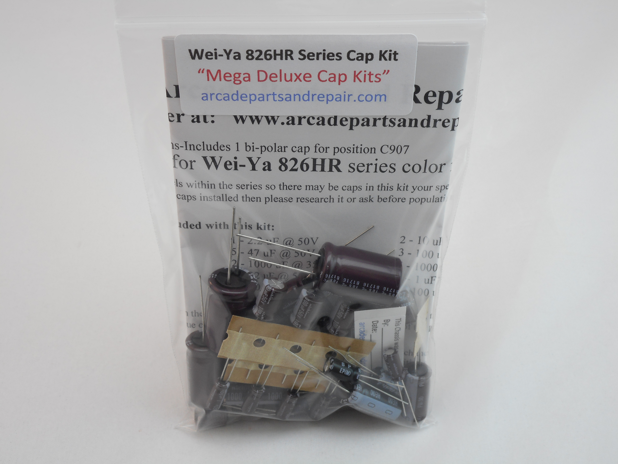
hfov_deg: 37.5
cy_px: 232
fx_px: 911
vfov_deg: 28.6
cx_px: 309
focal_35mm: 51
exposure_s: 1/30
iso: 125
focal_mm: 9.1
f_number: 4.9
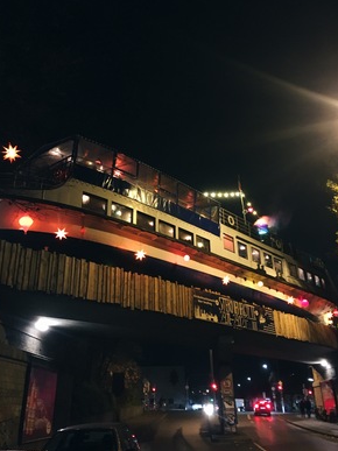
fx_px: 430
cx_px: 166
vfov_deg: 55.2
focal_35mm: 33
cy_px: 197
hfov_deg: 42.9
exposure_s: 1/17
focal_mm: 4.15
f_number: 2.2
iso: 400
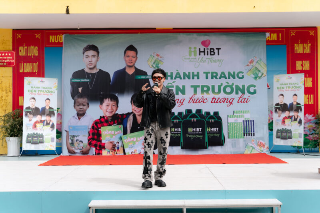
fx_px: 430
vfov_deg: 27.8
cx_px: 160
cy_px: 106
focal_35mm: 48
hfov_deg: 40.8
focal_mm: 48.4
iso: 100
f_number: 3.2
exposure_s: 1/1600
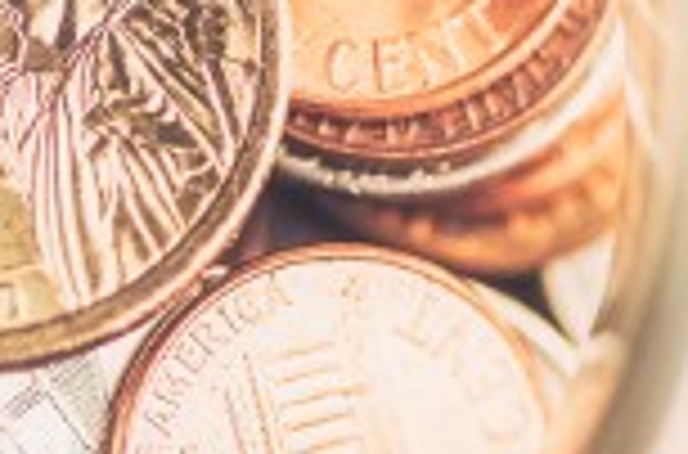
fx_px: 7735
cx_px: 576
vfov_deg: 3.4
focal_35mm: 406
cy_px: 108
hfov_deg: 5.1
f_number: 3.5
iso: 125
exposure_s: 1/200
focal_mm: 105
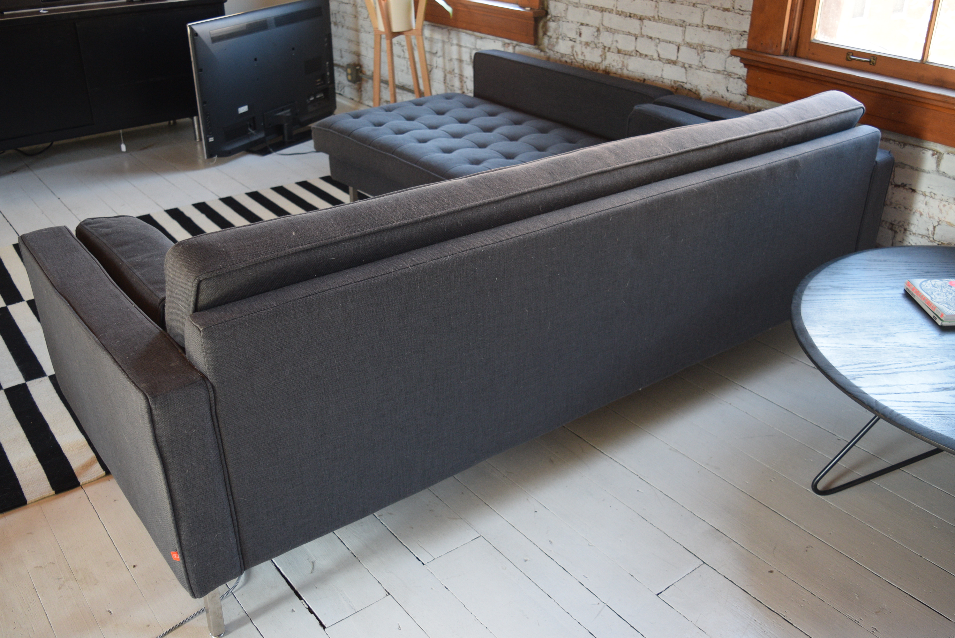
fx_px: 876
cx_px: 478
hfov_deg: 57.2
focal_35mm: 33
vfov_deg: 40.0
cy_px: 319
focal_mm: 22
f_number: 3.8
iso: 800
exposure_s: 1/60
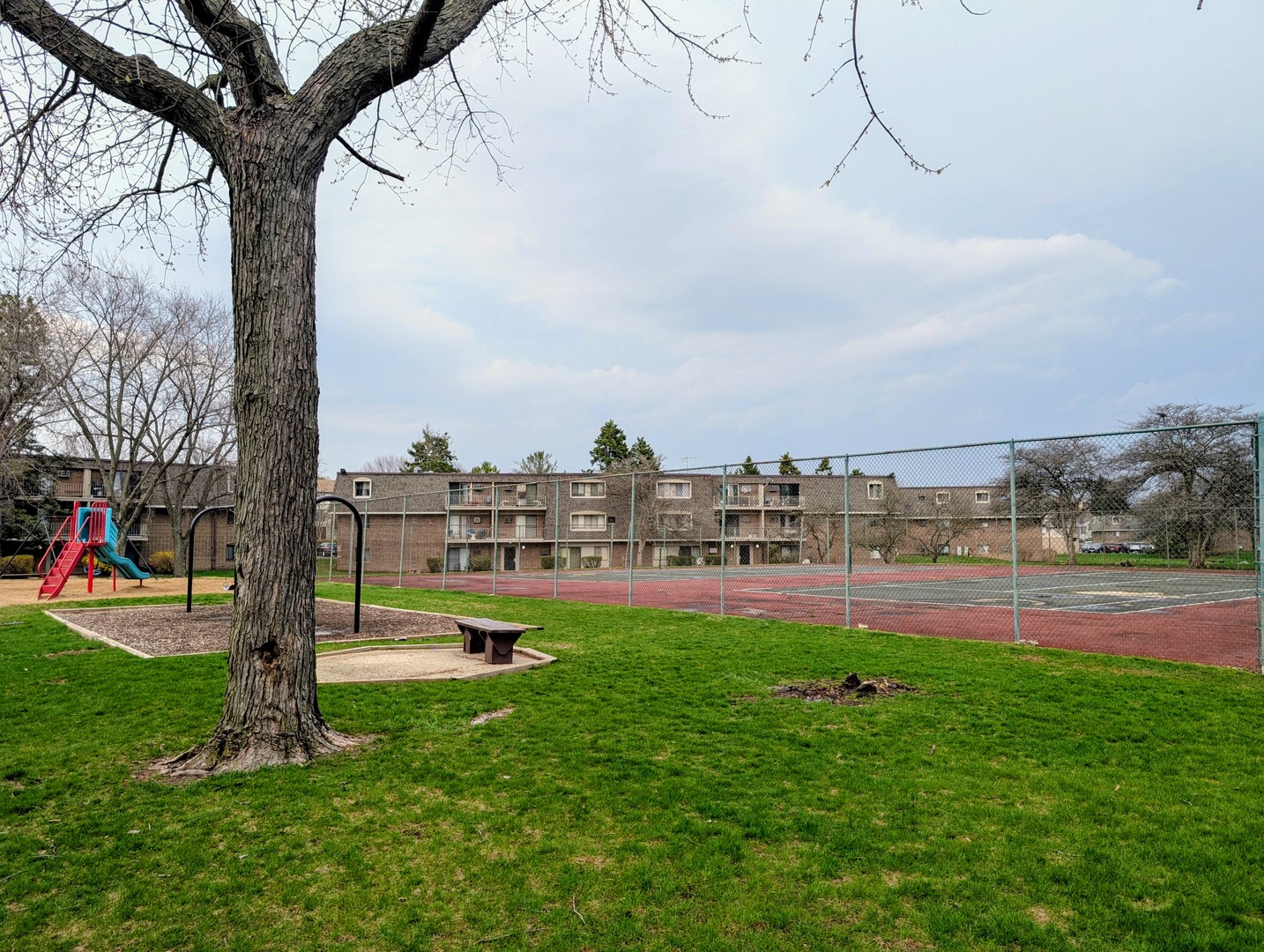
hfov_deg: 71.5
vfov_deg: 56.9
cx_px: 632
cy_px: 476
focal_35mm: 24
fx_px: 878
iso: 22
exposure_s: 1/102
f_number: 1.68
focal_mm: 6.9
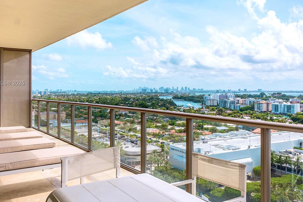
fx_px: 269
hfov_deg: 58.7
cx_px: 146
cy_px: 83
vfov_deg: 41.0
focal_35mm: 32
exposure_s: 1/2500
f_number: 7.1
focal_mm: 16
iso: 500
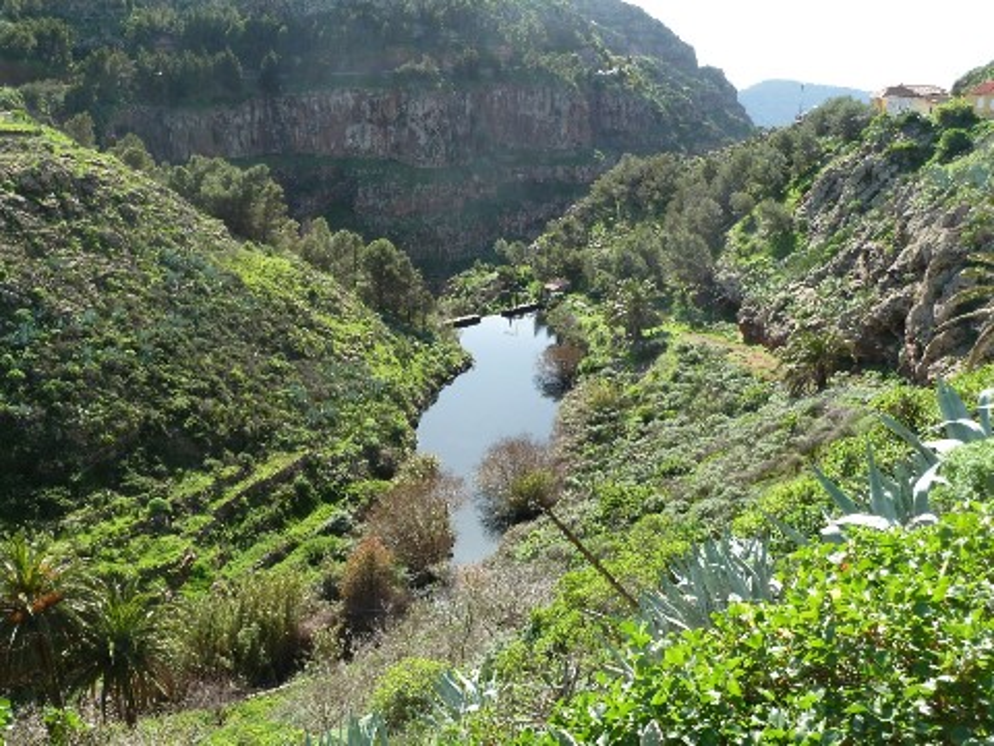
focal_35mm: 32
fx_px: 919
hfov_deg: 56.8
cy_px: 373
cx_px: 497
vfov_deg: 44.2
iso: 80
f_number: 4
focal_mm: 5.3
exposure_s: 1/200
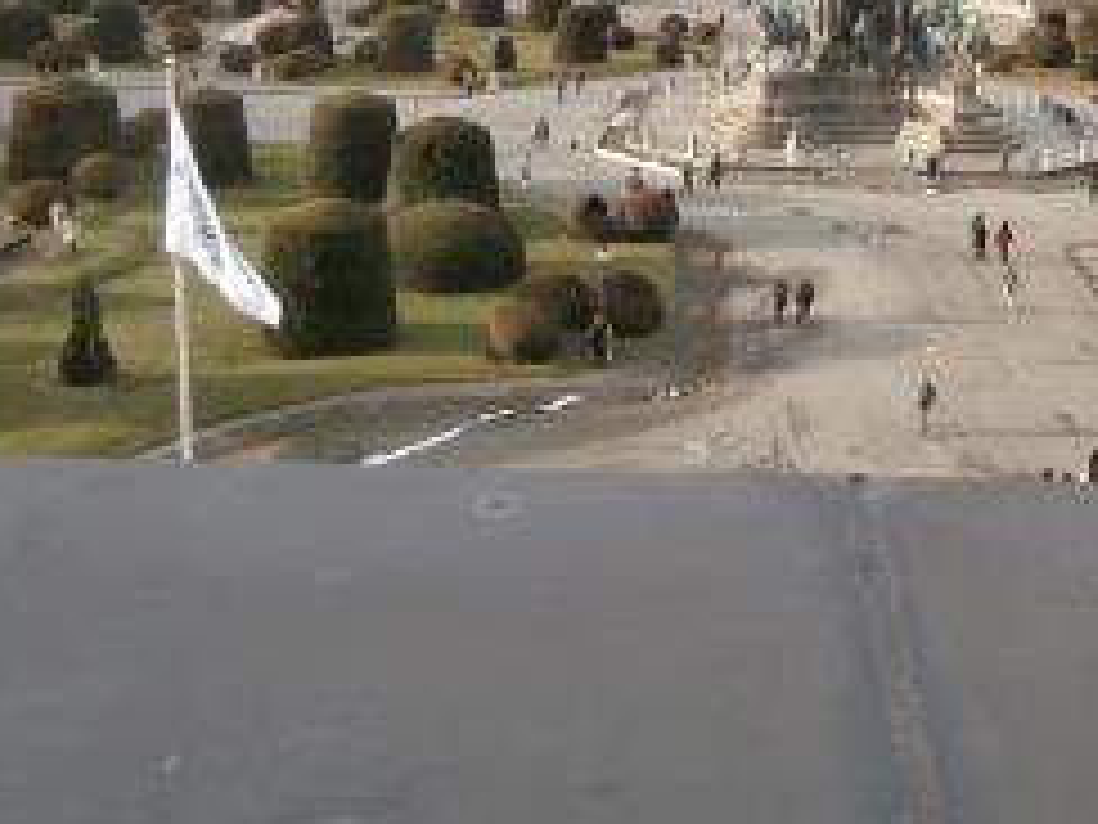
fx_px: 1396
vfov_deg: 31.3
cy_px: 72
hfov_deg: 41.7
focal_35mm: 44
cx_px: 819
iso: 100
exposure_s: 1/200
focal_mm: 4.2
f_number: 3
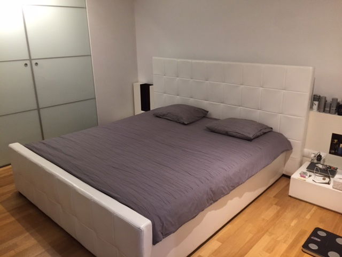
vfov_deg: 48.2
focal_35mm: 29
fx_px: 287
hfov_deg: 61.7
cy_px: 128
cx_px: 171
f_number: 2.2
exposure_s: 1/33
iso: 200
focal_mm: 4.15
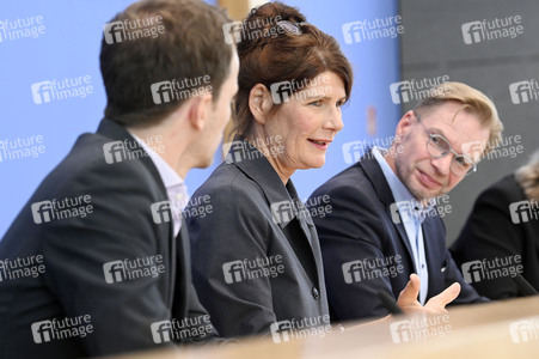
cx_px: 270
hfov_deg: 13.7
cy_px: 180
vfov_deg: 9.1
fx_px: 2244
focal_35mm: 150
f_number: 5.6
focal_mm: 150
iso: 4000
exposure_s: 1/500
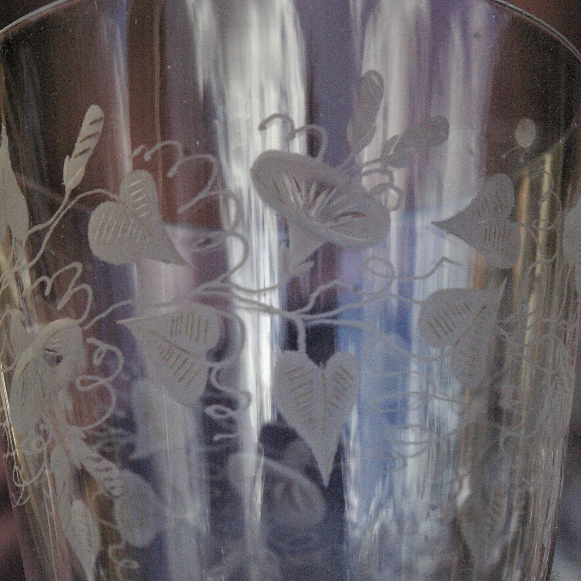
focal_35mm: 54
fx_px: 1025
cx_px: 313
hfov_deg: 31.6
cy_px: 379
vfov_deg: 31.4
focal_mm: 26
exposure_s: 1/750
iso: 1600
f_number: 8
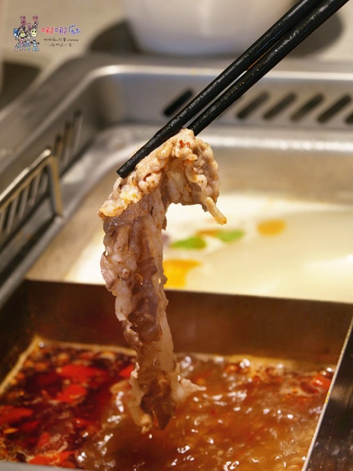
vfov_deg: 21.3
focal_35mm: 92
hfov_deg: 16.1
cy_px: 236
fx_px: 1252
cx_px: 176
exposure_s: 1/80
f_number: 4.9
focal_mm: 46
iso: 500
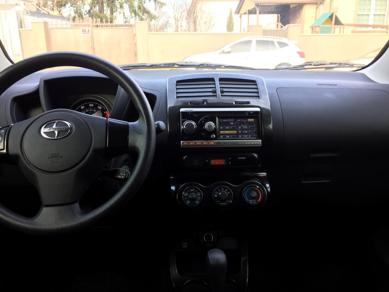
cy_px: 146
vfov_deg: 48.2
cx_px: 194
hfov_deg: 61.7
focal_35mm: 29
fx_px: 326
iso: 32
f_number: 2.2
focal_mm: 4.15
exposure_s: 1/60
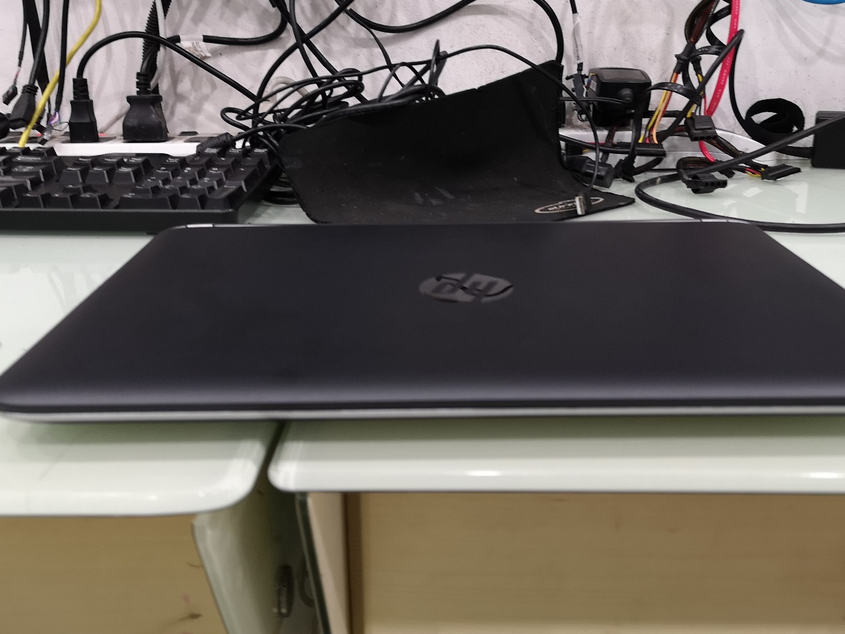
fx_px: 928
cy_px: 265
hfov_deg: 49.0
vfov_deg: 37.6
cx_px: 430
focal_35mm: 38
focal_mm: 3.95
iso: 160
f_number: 1.8
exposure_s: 1/33.3
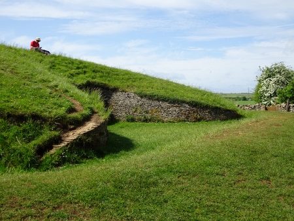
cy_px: 110
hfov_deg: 53.9
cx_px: 147
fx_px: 289
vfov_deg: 41.8
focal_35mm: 34
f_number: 4
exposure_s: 1/640
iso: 80
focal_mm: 5.79
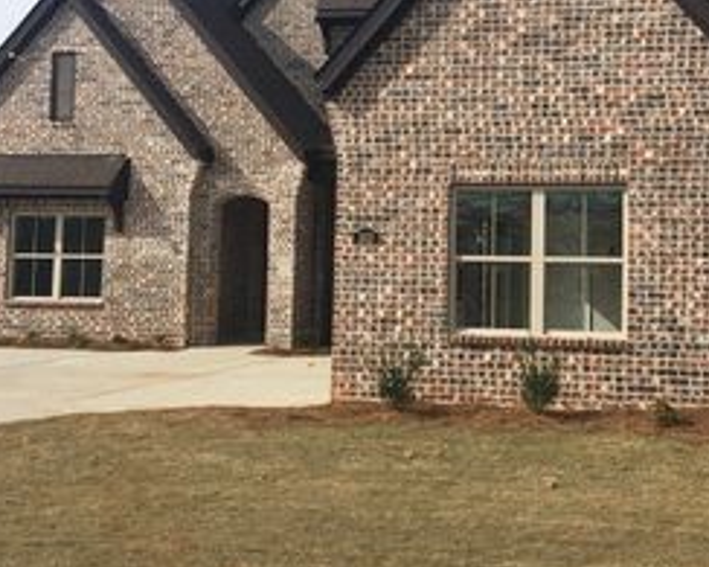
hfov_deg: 32.2
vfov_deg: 26.0
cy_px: 167
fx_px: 1217
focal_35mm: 58
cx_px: 477
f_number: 2.2
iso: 25
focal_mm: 4.15
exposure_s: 1/2198
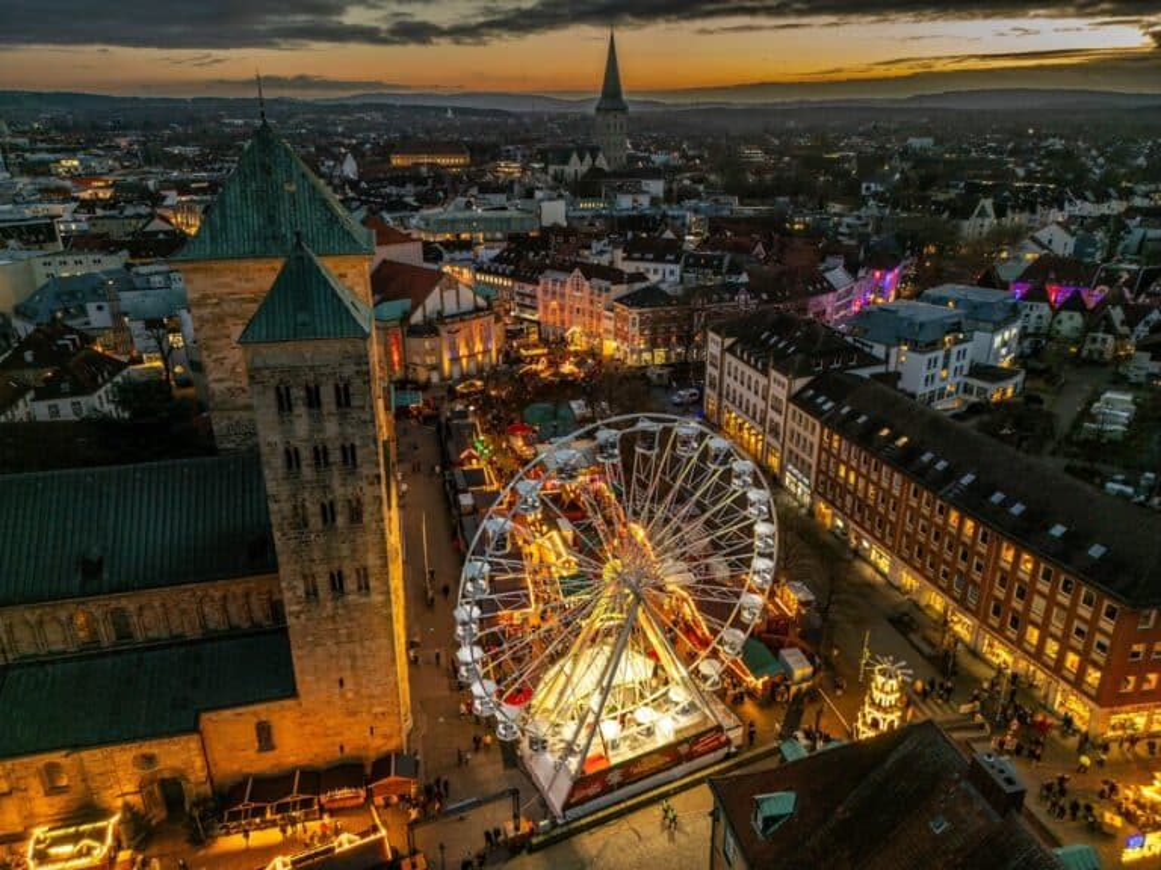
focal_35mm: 24
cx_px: 580
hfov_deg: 71.6
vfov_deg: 56.8
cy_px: 435
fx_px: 805
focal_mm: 6.72
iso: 100
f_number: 1.7
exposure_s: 1/15
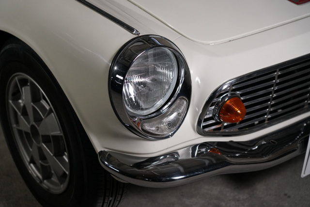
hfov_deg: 23.9
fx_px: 732
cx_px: 155
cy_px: 104
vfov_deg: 16.1
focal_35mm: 85
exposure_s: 1/60
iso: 2000
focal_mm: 85
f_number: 4
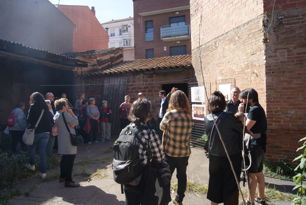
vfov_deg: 48.0
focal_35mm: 27
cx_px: 153
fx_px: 230
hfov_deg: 67.3
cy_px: 102
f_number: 9
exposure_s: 1/80
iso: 100
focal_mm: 18
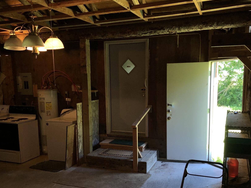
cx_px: 136
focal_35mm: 35
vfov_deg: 40.5
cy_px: 115
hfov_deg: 52.6
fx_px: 254
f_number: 1.8
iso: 20
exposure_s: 1/30
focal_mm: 3.99
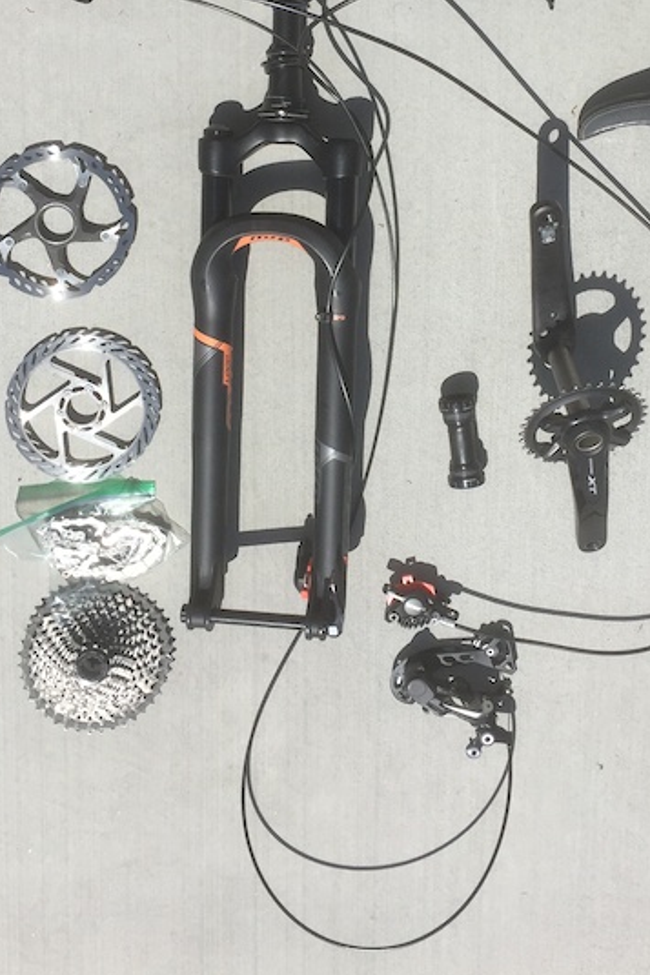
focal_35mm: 45
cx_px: 388
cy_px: 258
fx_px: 1219
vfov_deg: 42.4
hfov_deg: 29.8
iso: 32
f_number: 2.2
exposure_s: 1/3597
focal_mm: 4.15
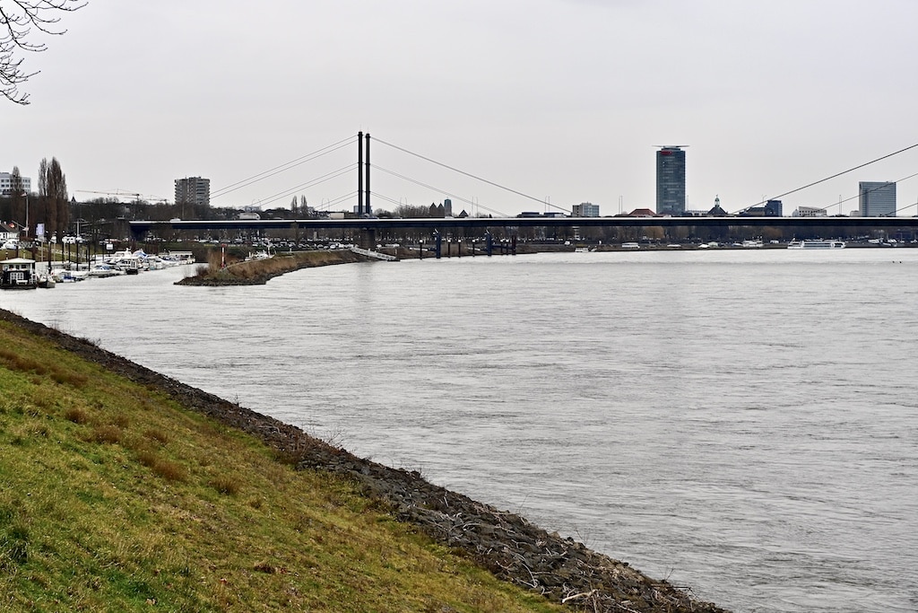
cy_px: 306
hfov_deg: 28.8
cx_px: 459
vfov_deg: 19.5
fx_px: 1785
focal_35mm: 70
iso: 100
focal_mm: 70
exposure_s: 1/100
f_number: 4.5
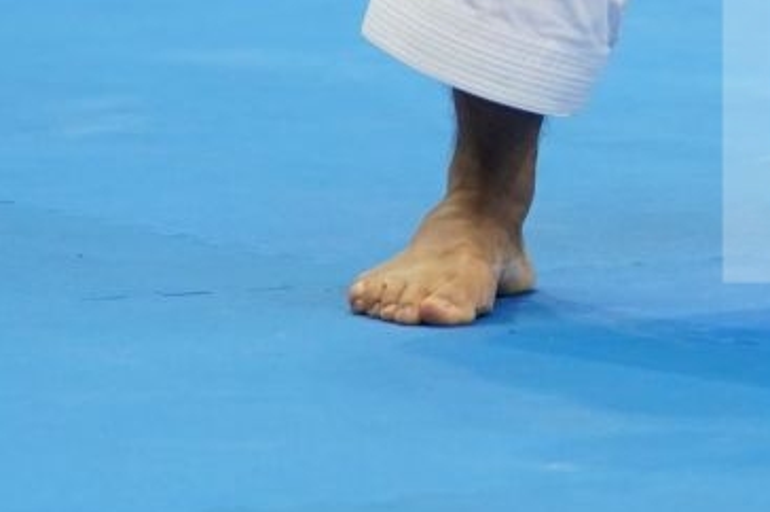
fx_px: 12586
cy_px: -662
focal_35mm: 589
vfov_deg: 2.3
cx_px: 920
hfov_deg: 3.5
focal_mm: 119
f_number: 2.8
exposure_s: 1/500
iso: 1250
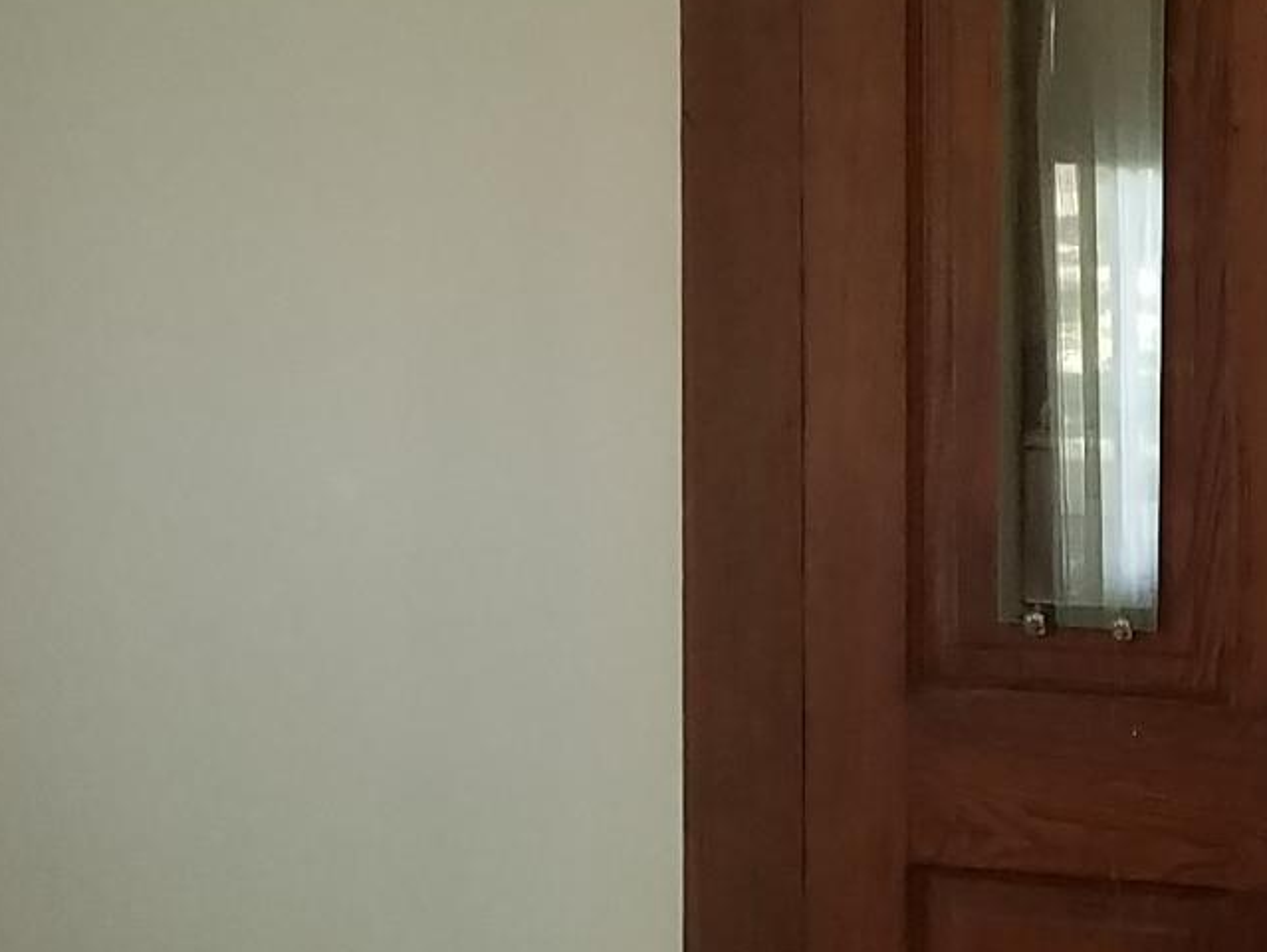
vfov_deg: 12.2
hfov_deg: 16.1
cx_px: 964
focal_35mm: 122
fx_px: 4468
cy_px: 367
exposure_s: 1/60
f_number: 1.7
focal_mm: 4.2
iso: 200
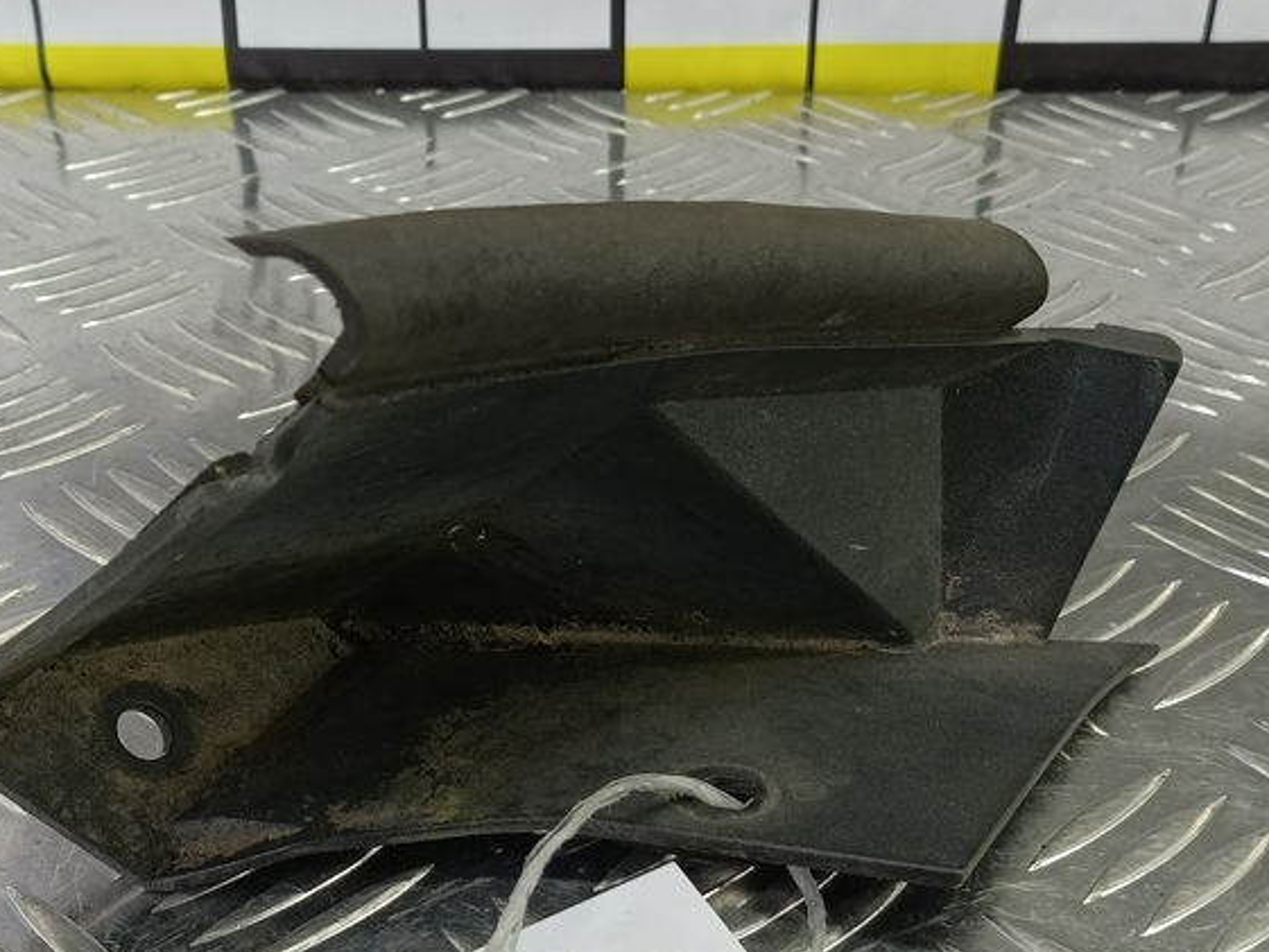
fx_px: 1540
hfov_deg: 44.7
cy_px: 588
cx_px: 563
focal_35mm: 42
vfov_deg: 34.2
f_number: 1.6
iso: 133
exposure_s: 1/50
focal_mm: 4.11
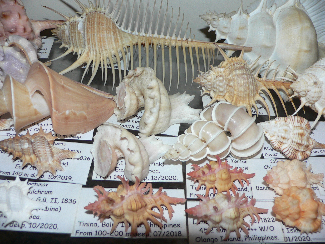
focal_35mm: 35
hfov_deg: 52.6
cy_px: 122
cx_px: 162
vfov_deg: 40.7
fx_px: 329
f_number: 2.8
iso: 100
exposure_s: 1/60
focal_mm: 4.6
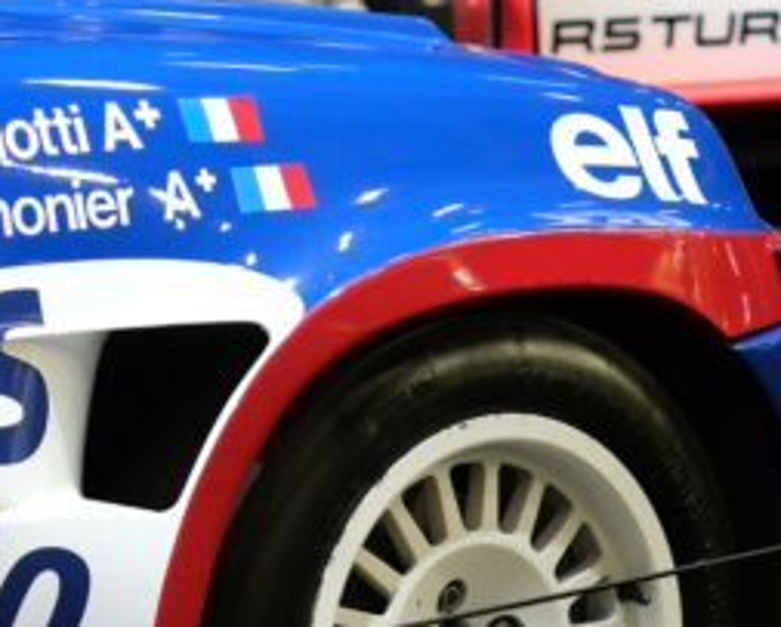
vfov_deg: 8.1
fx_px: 4443
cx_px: 341
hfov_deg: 10.0
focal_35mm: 192
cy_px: 215
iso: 320
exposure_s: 1/60
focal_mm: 43.7
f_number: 2.8
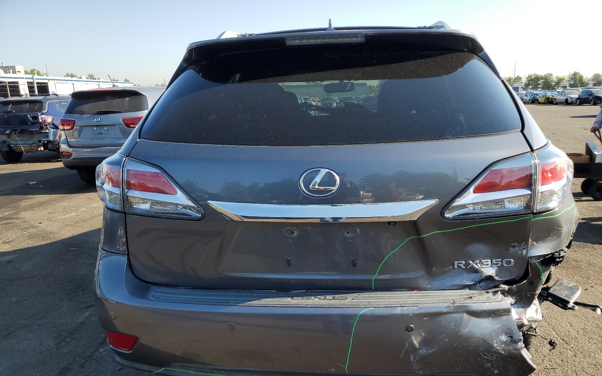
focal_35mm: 28
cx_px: 297
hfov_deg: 66.5
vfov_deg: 44.3
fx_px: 459
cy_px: 227
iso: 50
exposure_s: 1/1250
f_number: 1.5
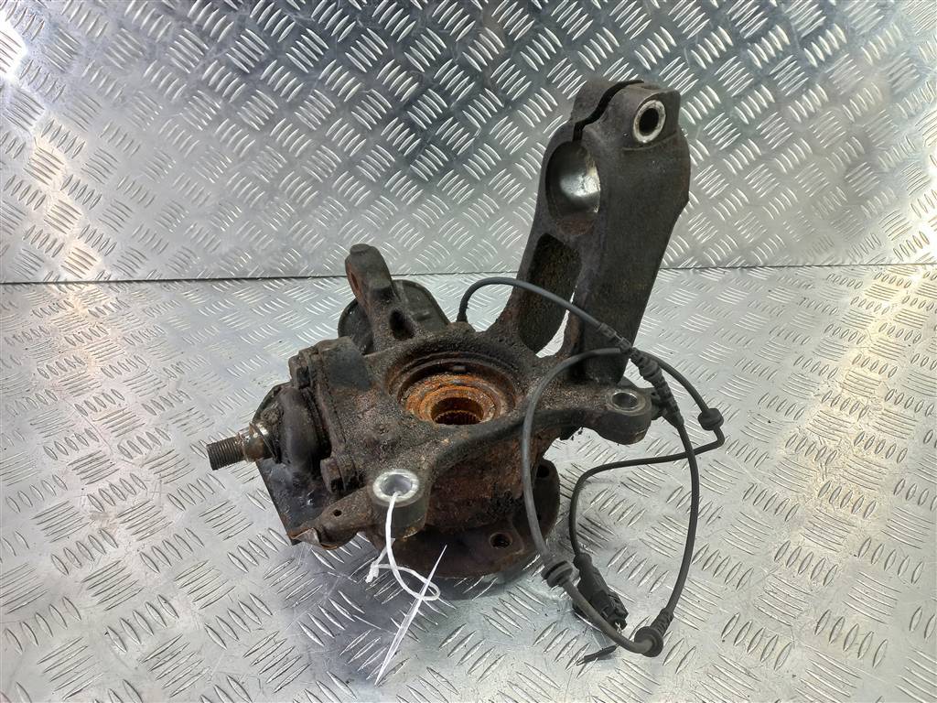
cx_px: 468
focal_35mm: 25
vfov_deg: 54.9
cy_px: 352
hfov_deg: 69.4
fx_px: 677
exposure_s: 1/50
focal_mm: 4.6
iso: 125
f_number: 1.8
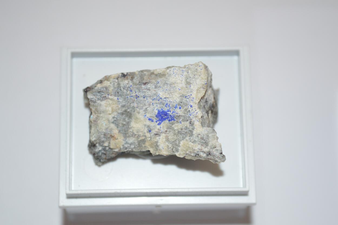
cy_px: 112
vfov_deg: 16.5
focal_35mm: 82
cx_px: 169
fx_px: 774
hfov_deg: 24.6
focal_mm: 55
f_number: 5.6
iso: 720
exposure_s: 1/60
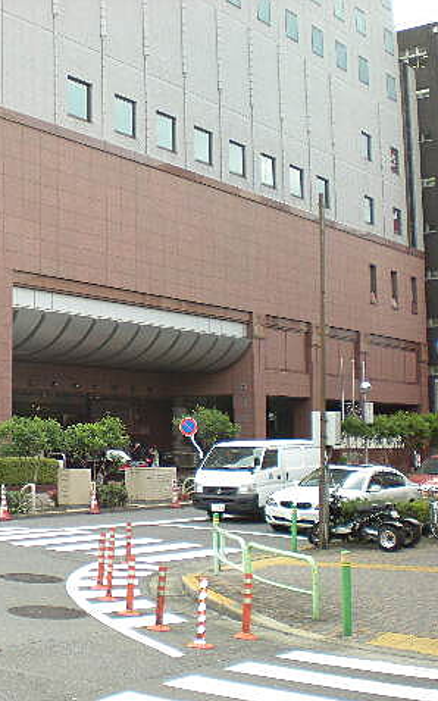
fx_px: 1032
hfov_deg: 23.1
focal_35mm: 54
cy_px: 350
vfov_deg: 37.5
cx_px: 18
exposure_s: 1/150
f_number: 3.1
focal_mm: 6.3
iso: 89
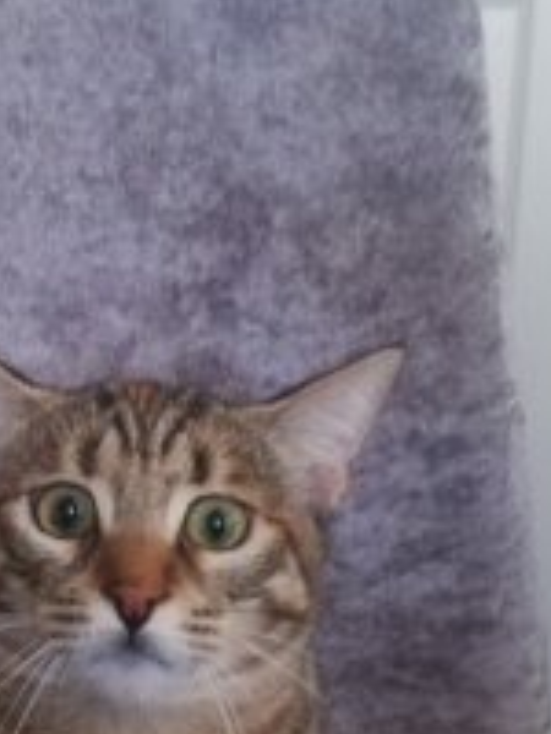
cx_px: 103
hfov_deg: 18.7
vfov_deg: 24.5
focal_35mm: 78
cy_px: 620
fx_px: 1655
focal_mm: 3.81
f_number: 2.2
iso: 640
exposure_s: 1/16.7
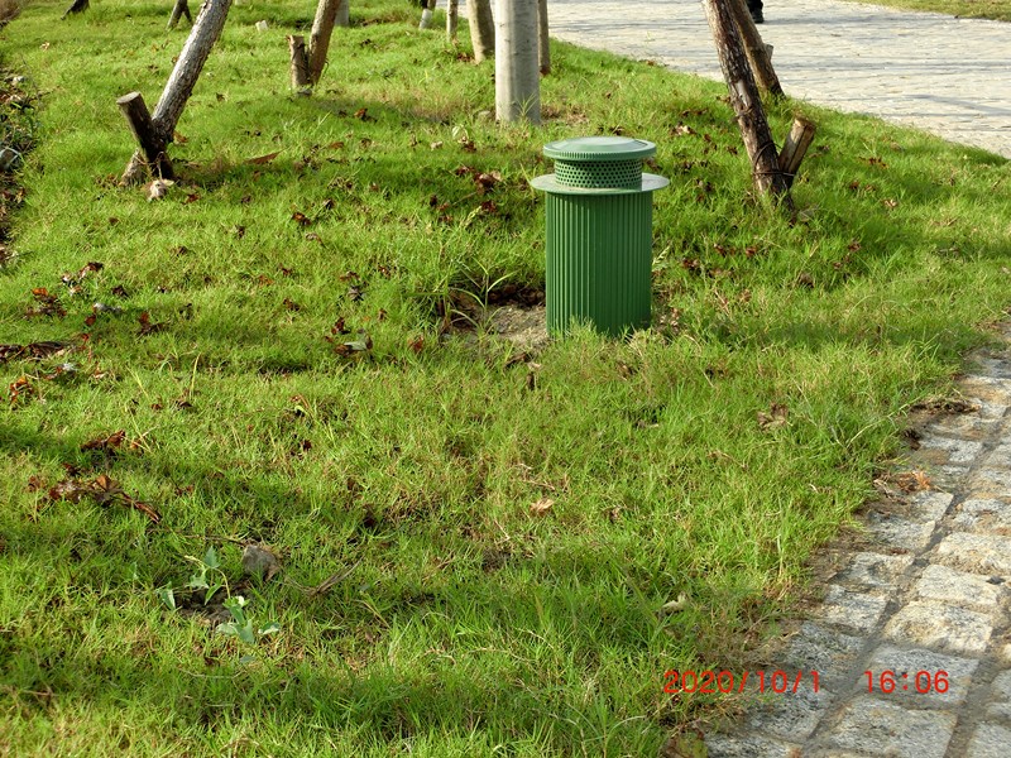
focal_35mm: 52
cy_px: 379
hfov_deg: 36.8
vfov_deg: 28.0
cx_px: 506
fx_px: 1519
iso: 80
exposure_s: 1/250
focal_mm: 9.3
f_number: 4.7
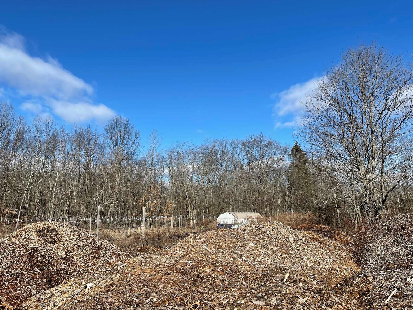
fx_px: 322
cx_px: 200
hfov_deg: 65.3
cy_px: 150
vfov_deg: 51.3
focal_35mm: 27
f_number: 1.6
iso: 32
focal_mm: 5.1
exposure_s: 1/3922
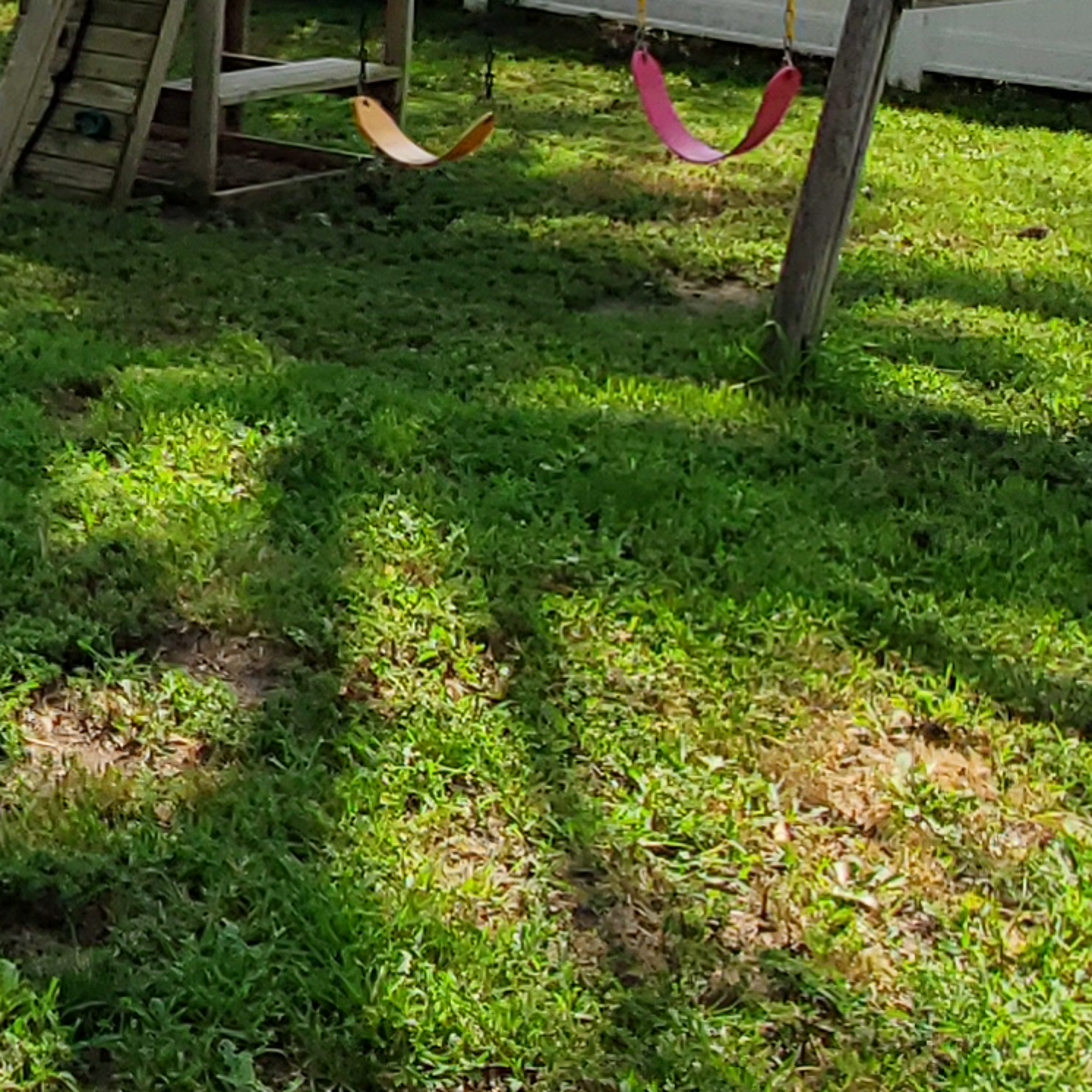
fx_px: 2534
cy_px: -198
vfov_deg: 22.5
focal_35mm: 71
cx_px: -432
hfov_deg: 21.3
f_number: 2.2
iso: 50
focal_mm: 1.8
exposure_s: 1/1222
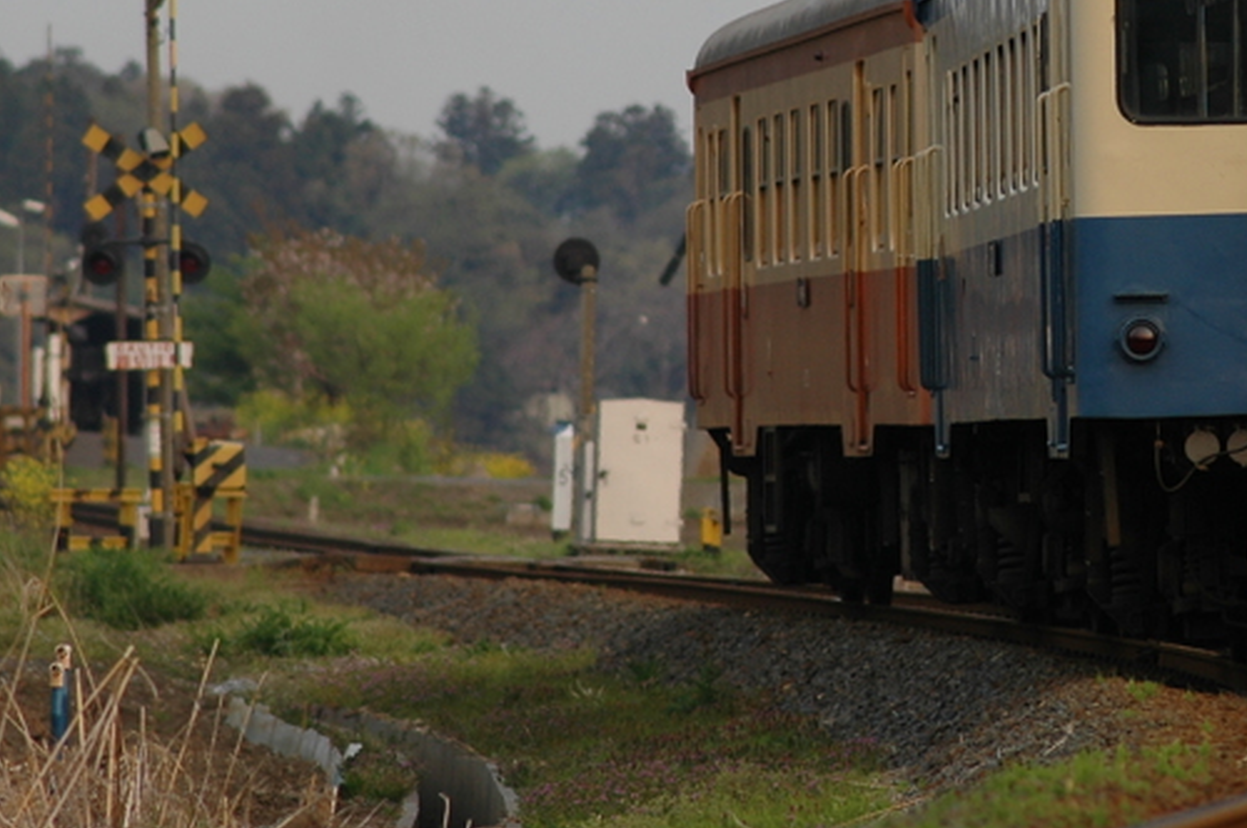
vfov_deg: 2.5
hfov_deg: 3.7
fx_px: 19130
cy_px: 160
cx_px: 985
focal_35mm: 553
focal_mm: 180
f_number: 4
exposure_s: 1/250
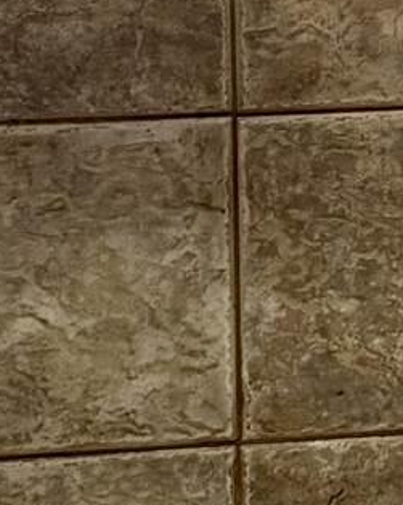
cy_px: -179
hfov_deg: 8.6
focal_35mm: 172
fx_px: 2566
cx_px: 739
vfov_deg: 10.9
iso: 320
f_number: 1.78
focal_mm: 6.76
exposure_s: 1/60
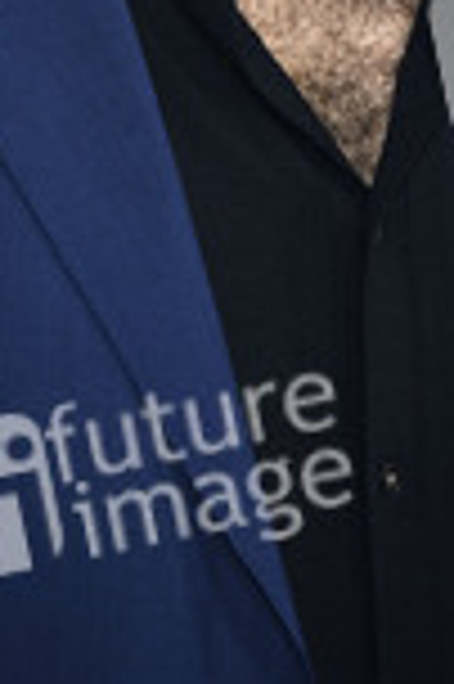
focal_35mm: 475
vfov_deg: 4.3
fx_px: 9005
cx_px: 252
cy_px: -194
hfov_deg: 2.9
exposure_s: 1/400
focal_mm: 180
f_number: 4
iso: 640
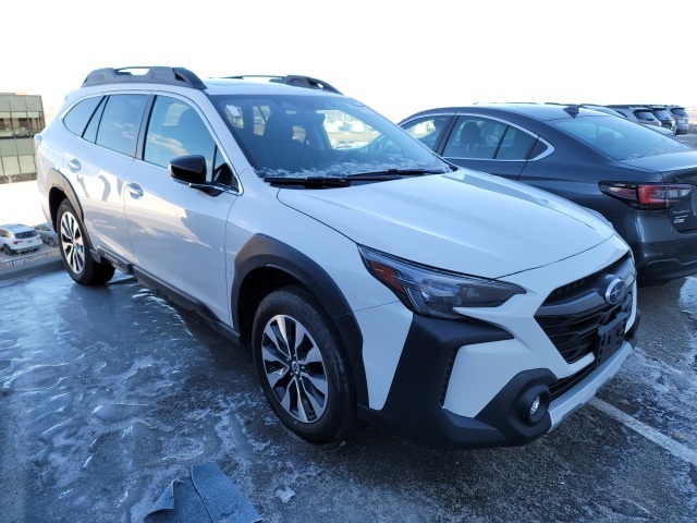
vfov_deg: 54.9
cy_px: 262
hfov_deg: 69.4
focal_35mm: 25
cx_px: 348
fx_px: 503
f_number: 1.8
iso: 50
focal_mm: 7
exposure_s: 1/172
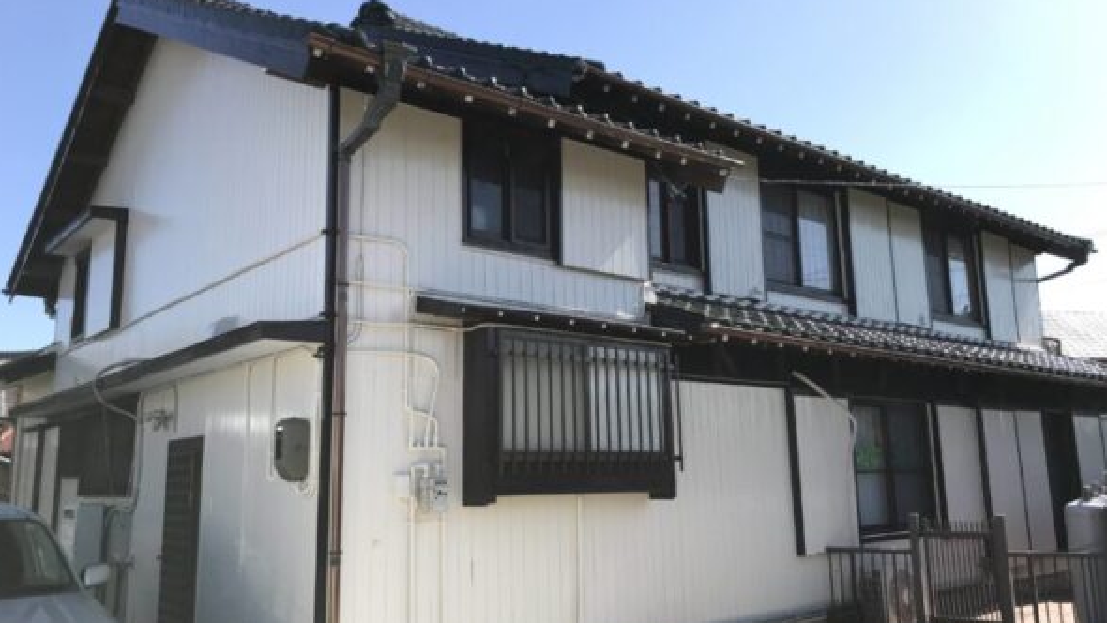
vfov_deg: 37.8
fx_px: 910
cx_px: 550
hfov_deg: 62.6
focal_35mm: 31
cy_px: 319
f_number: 1.8
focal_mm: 3.99
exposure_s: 1/1408
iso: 20
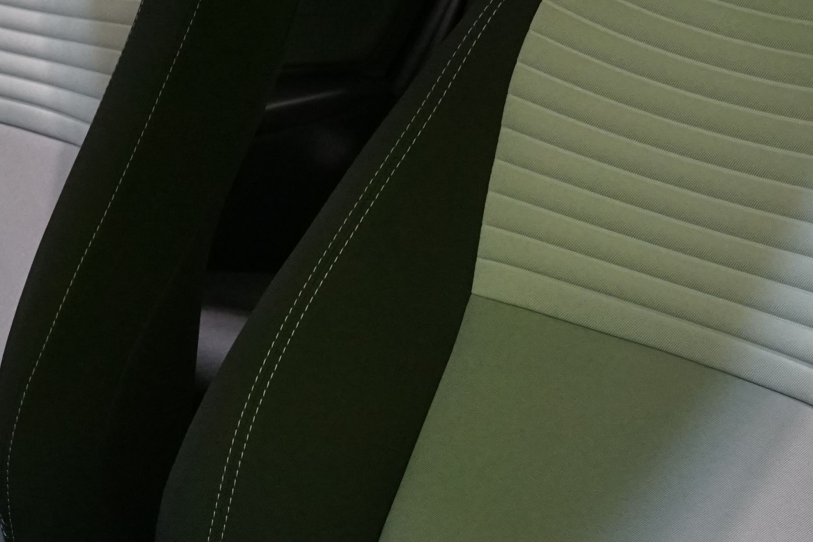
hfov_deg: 22.1
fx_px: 2077
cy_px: 591
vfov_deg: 14.5
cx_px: 271
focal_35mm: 92
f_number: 5.6
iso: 2500
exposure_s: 1/50
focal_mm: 28
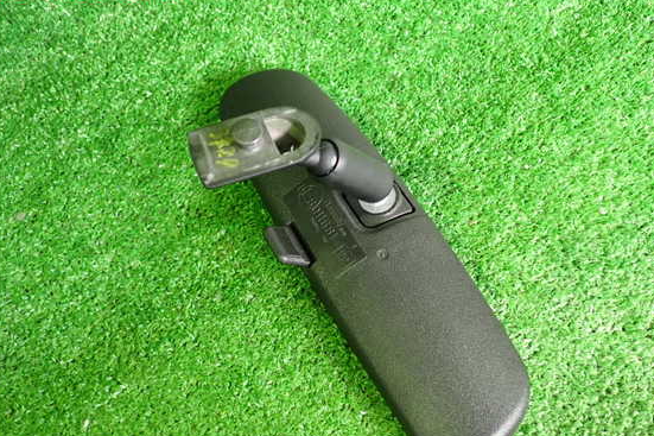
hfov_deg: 55.8
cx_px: 324
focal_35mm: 34
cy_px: 244
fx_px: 617
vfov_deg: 38.8
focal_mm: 5.4
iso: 640
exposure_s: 1/30
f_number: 2.3
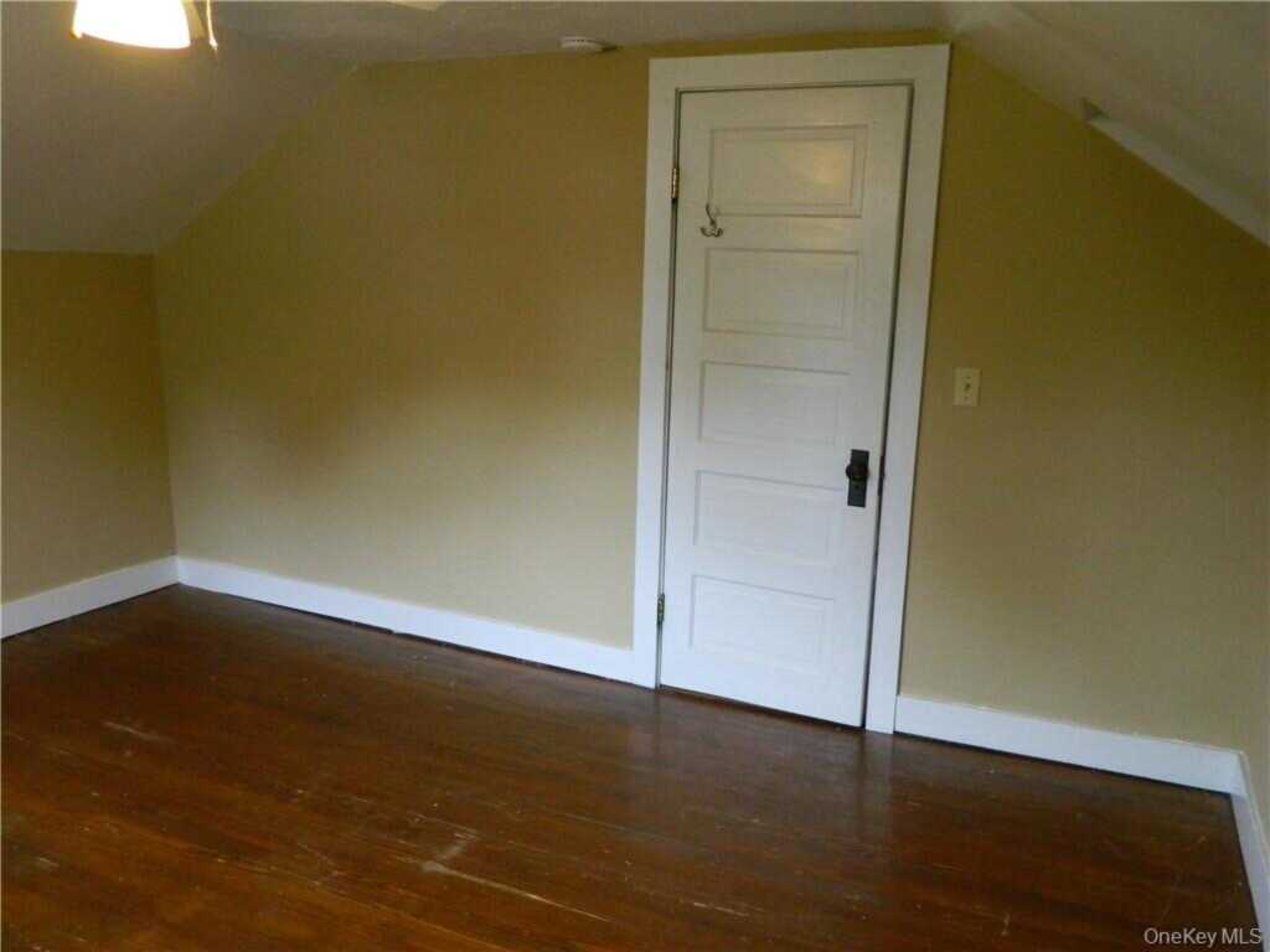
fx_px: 1027
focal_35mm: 28
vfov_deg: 49.7
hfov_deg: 63.4
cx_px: 635
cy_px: 476
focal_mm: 5.1
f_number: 3.2
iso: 400
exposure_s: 1/20
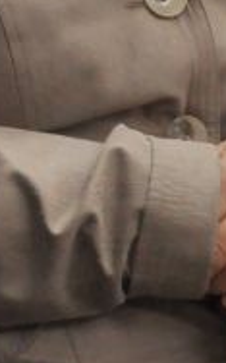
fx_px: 6166
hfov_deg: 2.1
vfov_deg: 3.4
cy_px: -104
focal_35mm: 624
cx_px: -336
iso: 2000
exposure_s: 1/640
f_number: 5.3
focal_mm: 75
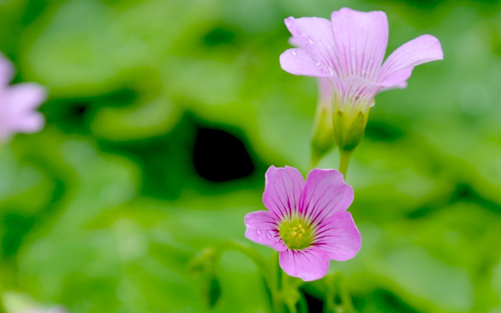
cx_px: 324
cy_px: 225
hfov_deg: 17.2
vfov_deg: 10.8
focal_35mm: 121
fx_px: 1648
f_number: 7.1
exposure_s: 1/200
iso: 100
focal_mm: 55
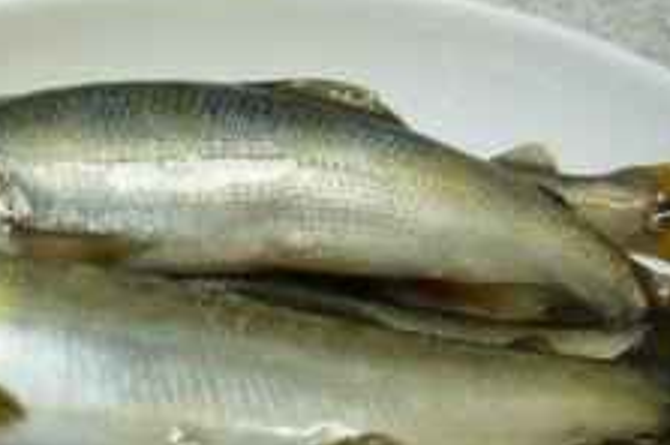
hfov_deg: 28.2
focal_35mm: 71
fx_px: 1319
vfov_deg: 18.7
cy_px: 421
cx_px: 201
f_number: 2.8
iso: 64
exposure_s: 1/15.1
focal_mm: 7.8
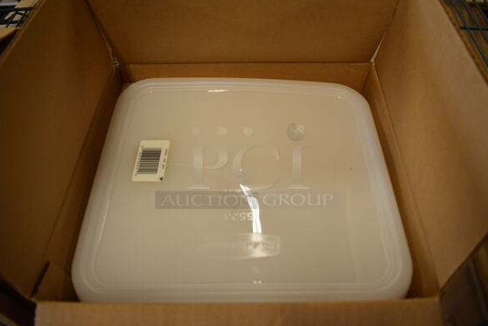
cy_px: 165
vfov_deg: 46.5
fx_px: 380
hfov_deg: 65.4
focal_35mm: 28
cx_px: 248
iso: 800
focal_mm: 18
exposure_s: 1/160
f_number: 3.5
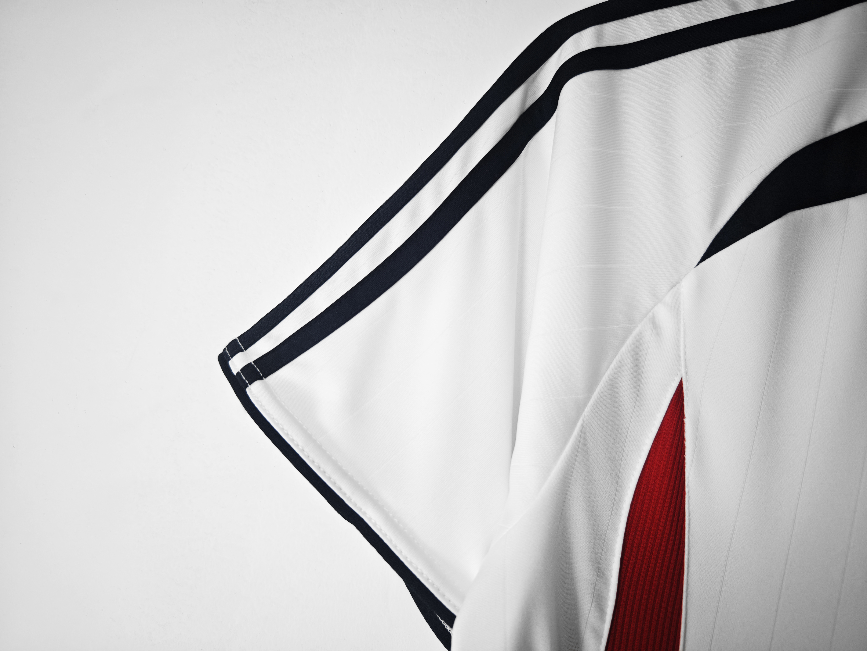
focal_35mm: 23
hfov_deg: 73.9
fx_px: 576
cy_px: 326
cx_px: 434
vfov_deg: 58.9
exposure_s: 1/100
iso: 84
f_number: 1.75
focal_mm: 8.67
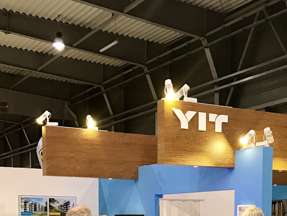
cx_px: 173
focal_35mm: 66
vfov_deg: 20.9
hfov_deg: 29.3
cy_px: 252
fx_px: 547
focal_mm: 3.99
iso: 40
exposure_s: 1/25
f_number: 1.8
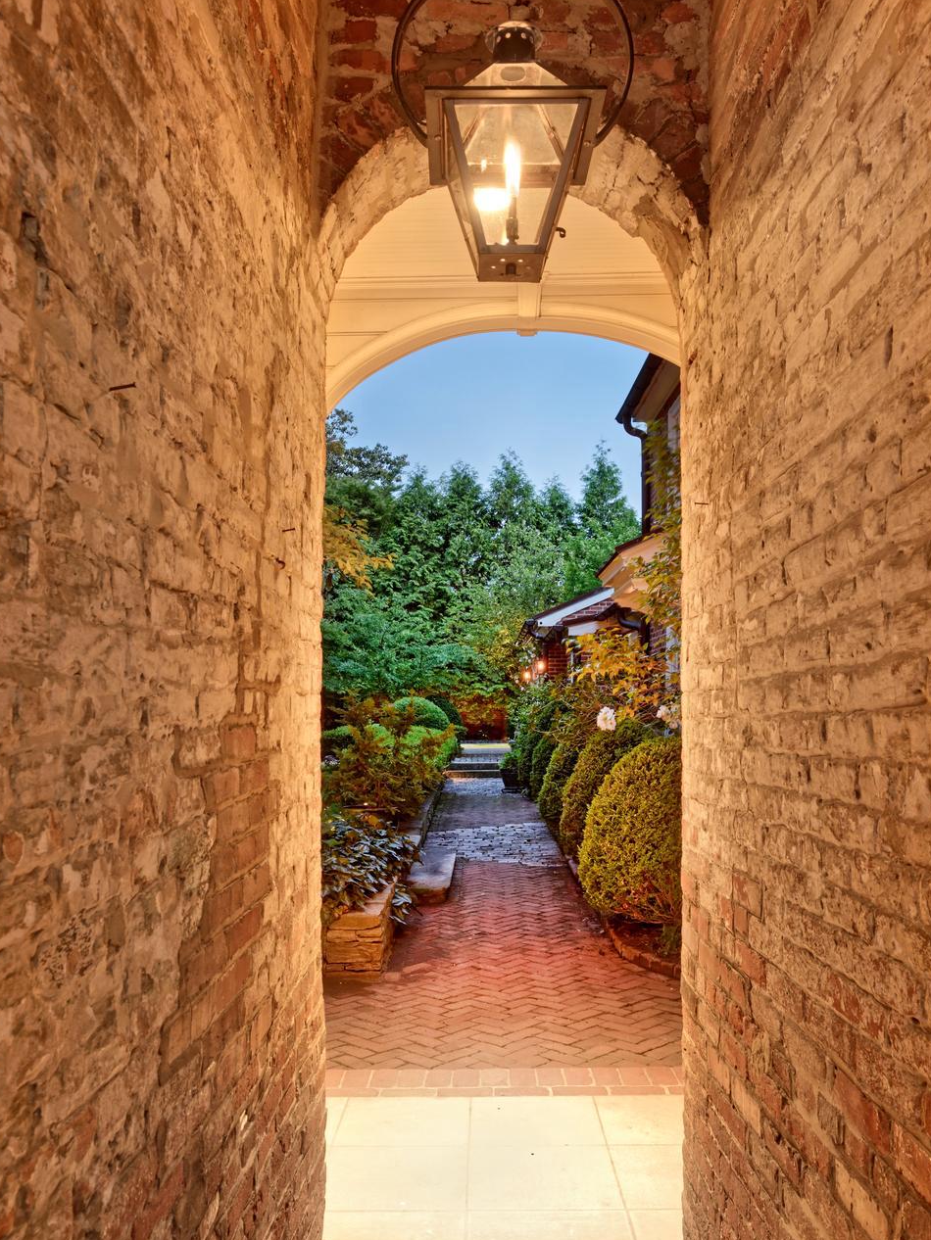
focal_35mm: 28
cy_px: 696
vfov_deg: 63.2
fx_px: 1004
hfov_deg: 49.7
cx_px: 490
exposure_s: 1.6
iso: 500
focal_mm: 24
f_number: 13
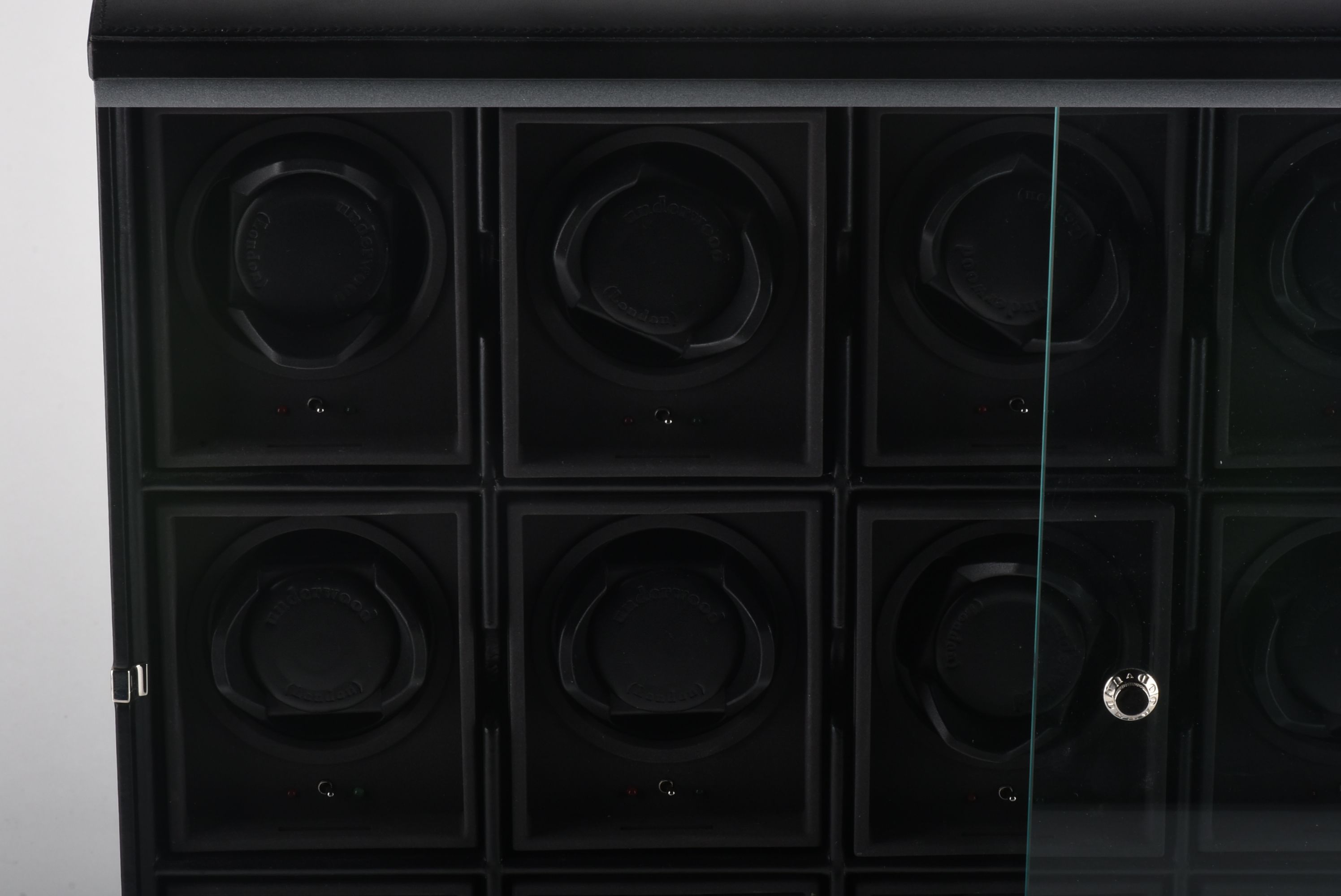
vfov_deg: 9.2
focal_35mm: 150
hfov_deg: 13.7
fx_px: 5592
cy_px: 448
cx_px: 670
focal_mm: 100
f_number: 22
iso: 320
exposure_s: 1/250
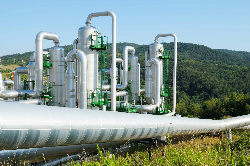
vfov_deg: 31.8
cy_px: 83
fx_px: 291
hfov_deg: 46.4
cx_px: 125
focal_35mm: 42
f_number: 8
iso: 200
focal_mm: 28
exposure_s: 1/400
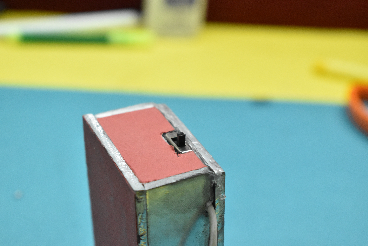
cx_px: 184
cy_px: 123
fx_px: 843
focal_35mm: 82
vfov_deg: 16.6
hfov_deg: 24.6
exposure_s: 1/40
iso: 2500
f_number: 5.6
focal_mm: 55
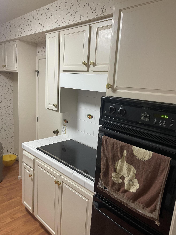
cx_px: 88
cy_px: 118
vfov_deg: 69.4
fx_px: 169
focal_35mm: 25
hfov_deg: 54.9
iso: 200
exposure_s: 1/60
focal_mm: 5.1
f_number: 1.6
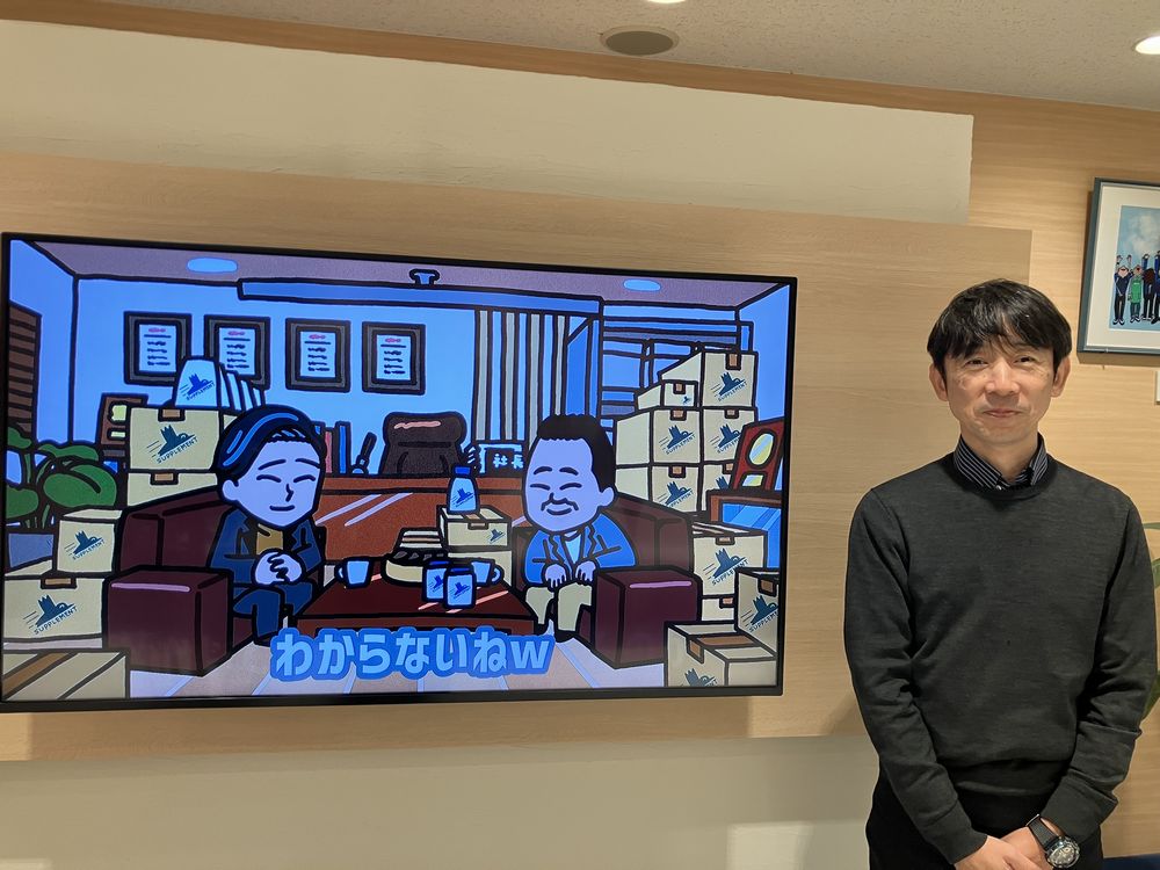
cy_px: 435
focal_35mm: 28
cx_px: 580
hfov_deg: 63.4
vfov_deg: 49.7
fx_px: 938
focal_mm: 3.99
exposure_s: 1/50
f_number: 1.8
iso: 64
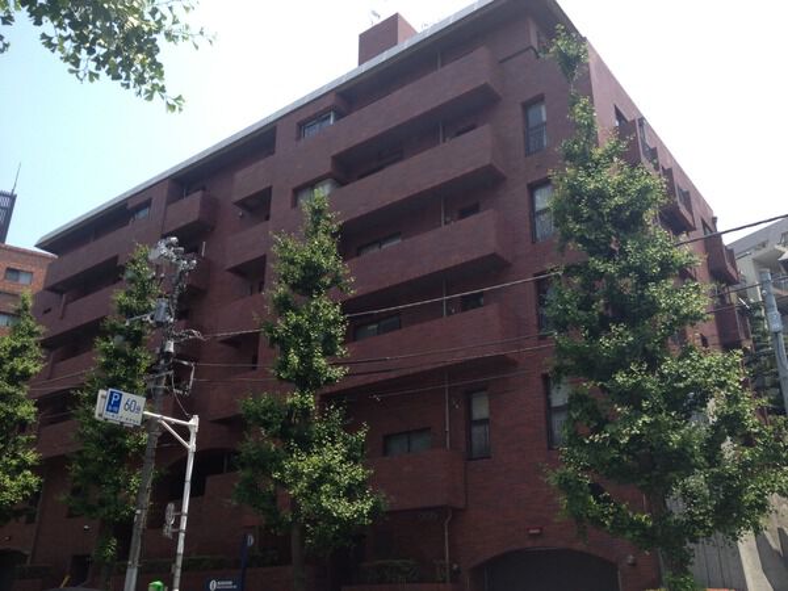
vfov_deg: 40.7
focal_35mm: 35
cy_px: 296
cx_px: 394
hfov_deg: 52.6
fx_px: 797
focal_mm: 4.28
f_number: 2.4
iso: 50
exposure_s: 1/743
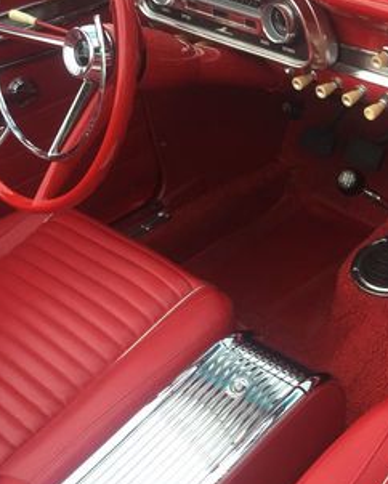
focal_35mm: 60
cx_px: 462
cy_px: 248
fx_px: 860
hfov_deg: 23.3
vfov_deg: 31.4
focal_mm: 4.15
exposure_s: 1/123
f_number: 2.2
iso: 32
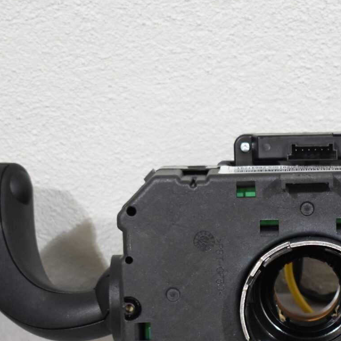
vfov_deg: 12.0
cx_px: 319
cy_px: 310
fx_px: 1616
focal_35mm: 145
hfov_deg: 11.9
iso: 900
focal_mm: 34
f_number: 4.5
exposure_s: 1/125
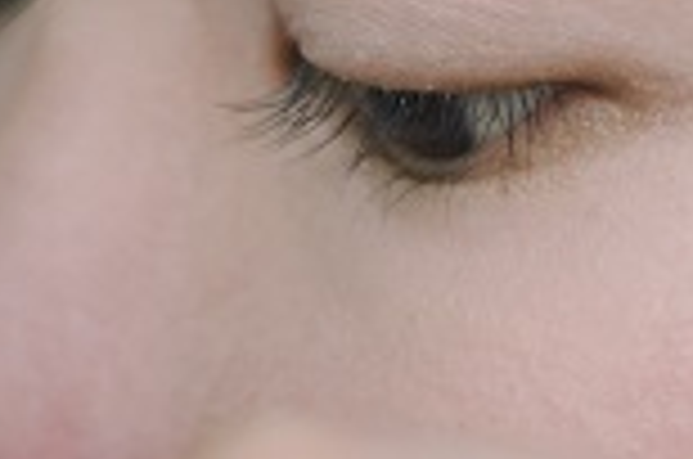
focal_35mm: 586
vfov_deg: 2.3
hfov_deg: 3.5
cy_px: 464
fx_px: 11257
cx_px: 135
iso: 100
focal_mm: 50
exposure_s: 1/640
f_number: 2
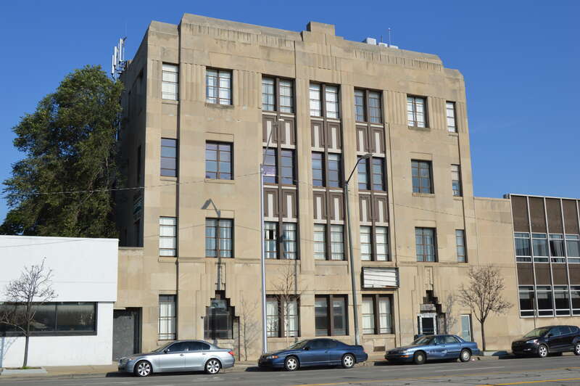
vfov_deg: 34.2
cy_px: 193
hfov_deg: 49.6
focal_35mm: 39
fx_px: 628
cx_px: 290
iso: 100
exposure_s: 1/400
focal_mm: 26
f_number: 10
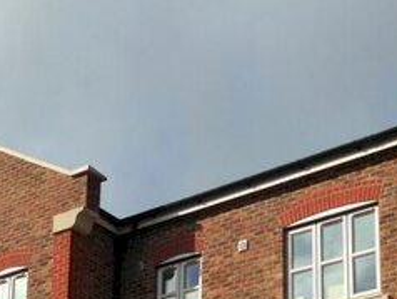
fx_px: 1114
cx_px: 150
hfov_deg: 20.2
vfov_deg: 14.5
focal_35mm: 97
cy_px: 410
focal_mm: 4.12
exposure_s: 1/2710
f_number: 2.4
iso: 50
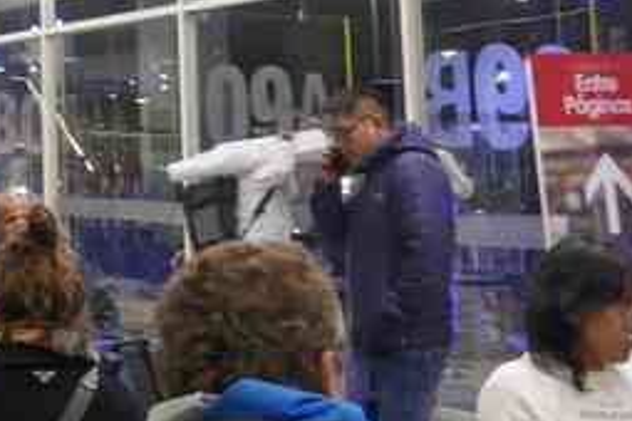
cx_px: -224
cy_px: -171
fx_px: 1720
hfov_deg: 19.0
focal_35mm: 98
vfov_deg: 13.3
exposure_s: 1/60
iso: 800
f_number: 2.8
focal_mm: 9.1
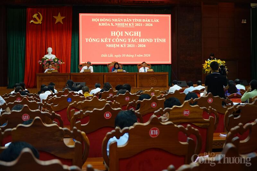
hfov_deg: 30.5
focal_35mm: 66
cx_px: 128
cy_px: 86
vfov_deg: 20.6
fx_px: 471
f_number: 4
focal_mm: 44
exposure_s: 1/80
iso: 1600
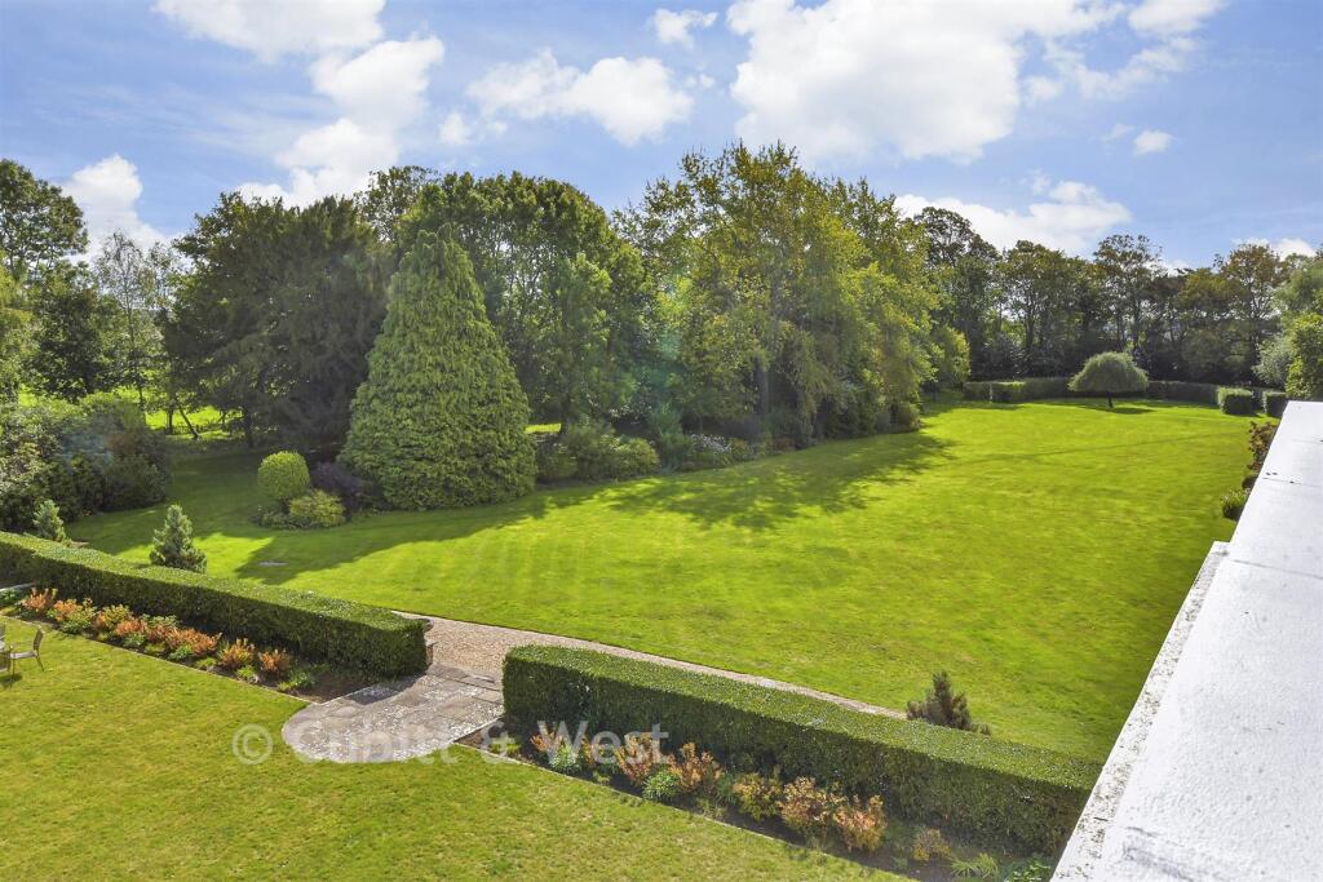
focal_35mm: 27
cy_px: 441
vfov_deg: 47.9
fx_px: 992
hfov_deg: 67.4
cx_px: 662
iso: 500
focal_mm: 18
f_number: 20
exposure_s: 1/125
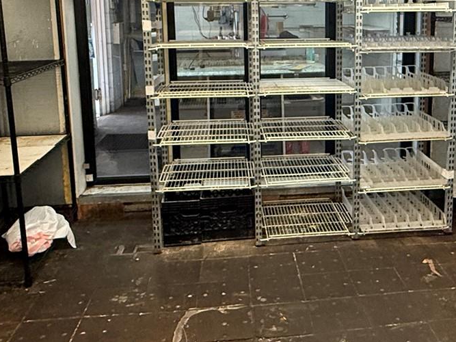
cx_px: 310
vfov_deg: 33.1
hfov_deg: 43.1
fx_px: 566
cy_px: 98
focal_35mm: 43
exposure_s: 1/120
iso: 400
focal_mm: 2.22
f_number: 2.2
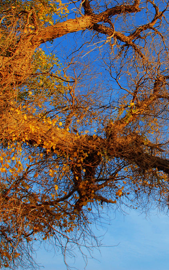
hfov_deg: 28.9
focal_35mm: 42
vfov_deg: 47.2
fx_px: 310
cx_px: 163
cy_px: 135
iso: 200
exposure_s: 1/400
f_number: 4
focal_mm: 18
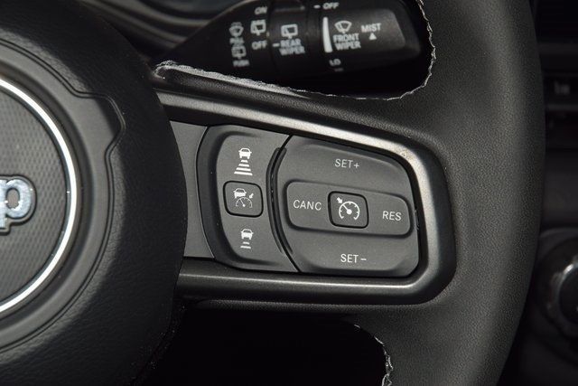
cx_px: 289
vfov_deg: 13.0
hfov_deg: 19.5
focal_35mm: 105
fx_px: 1686
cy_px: 193
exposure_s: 1/125
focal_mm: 70
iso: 100
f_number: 8
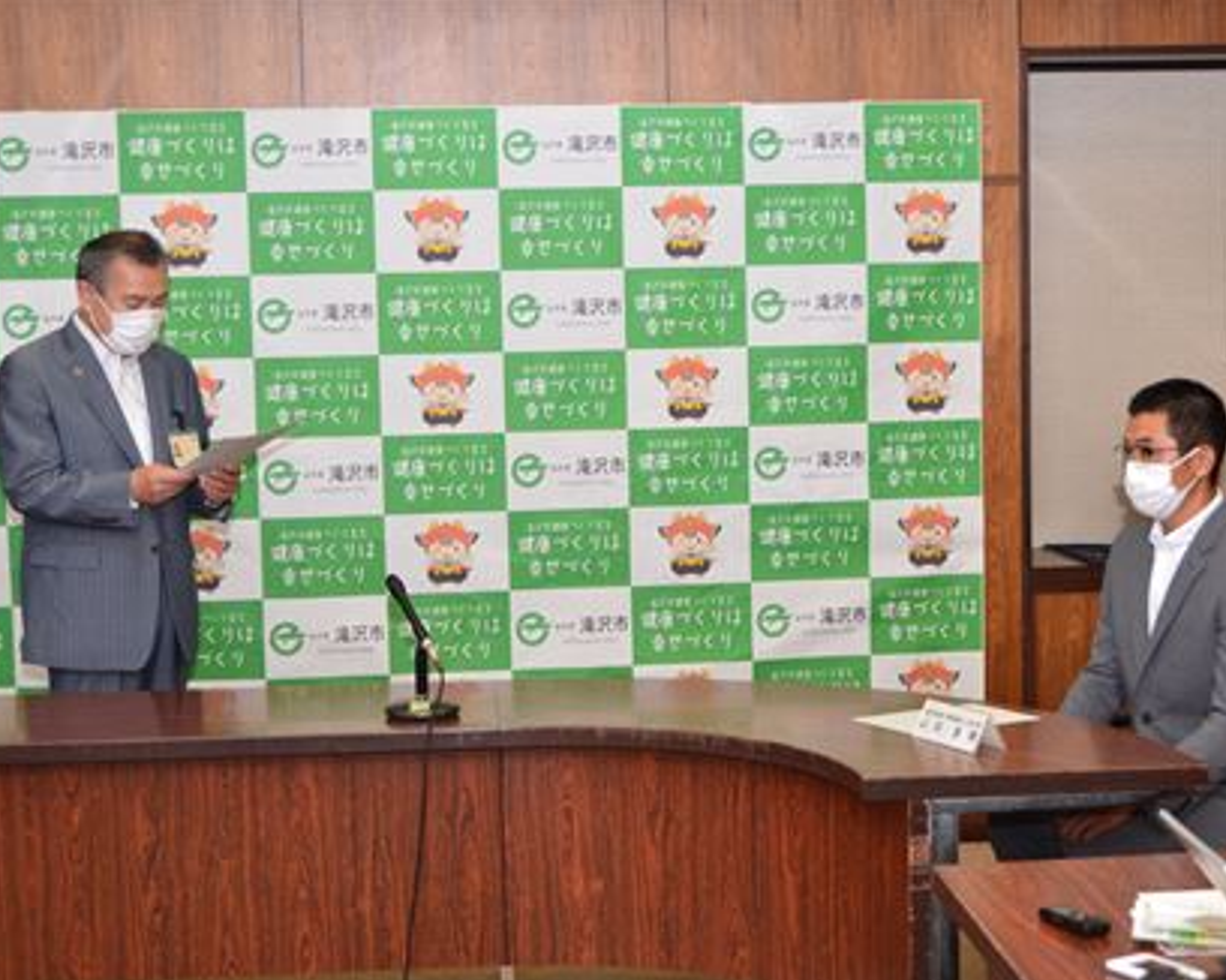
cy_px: 492
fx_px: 2249
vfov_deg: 24.6
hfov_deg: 30.5
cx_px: 685
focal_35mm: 62
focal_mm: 36
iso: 500
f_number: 4.2
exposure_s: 1/200
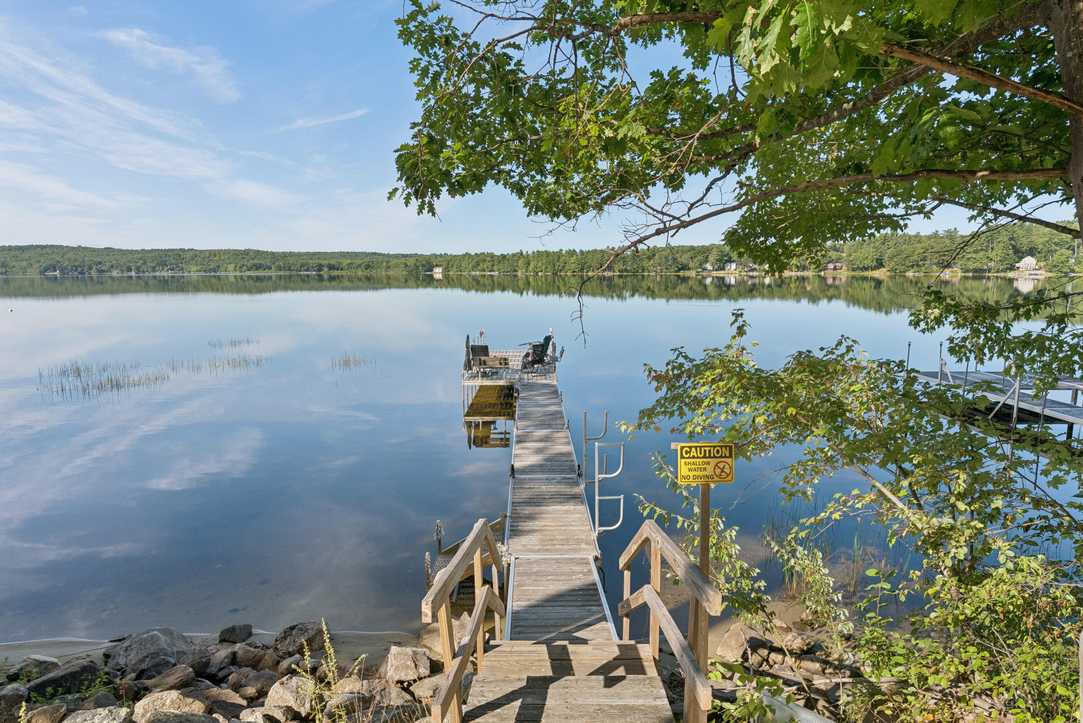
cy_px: 362
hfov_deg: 86.9
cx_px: 542
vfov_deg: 64.6
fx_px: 572
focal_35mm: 19
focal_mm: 19
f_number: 7.1
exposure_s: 1/800
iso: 320
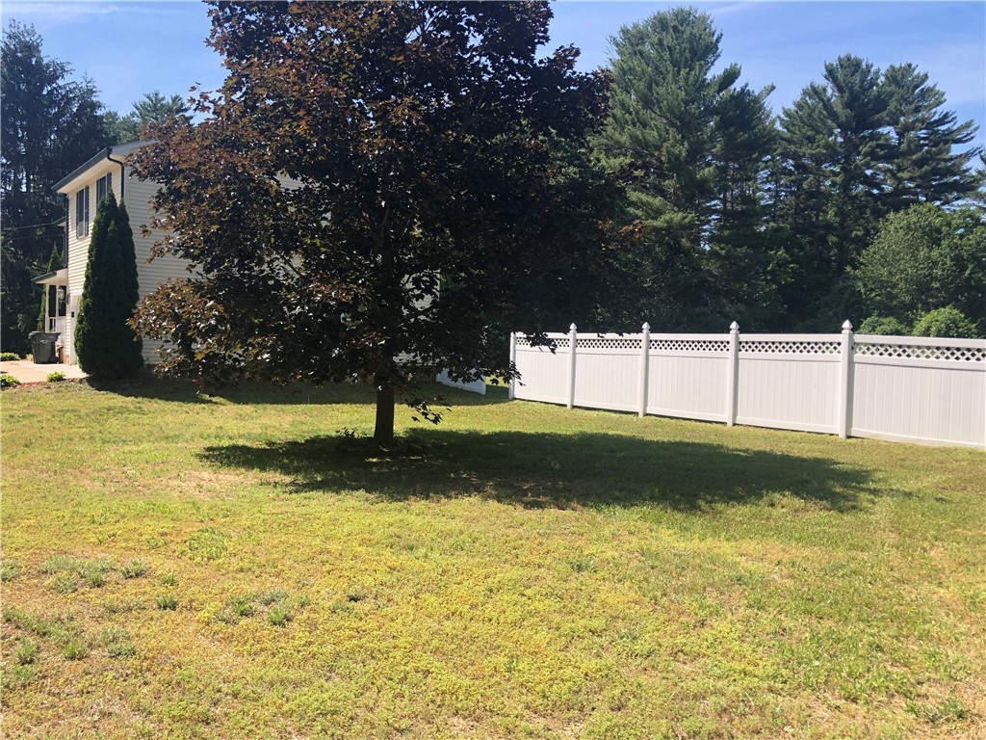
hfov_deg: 63.4
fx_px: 798
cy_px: 370
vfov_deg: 49.7
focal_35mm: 28
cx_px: 493
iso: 20
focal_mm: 4
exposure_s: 1/991
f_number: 1.8
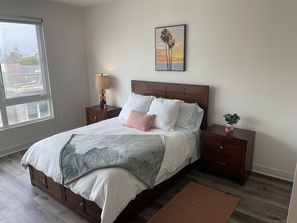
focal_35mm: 26
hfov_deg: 67.3
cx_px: 148
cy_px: 112
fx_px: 223
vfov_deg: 53.1
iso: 32
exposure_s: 1/177
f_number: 1.6
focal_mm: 5.1
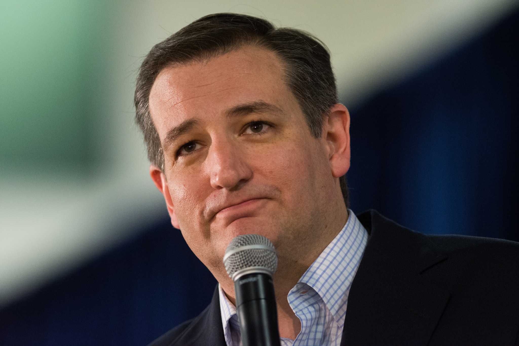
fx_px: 6487
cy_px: 173
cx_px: 260
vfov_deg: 3.1
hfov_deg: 4.6
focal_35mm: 450
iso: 2000
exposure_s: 1/200
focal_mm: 300
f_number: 2.8
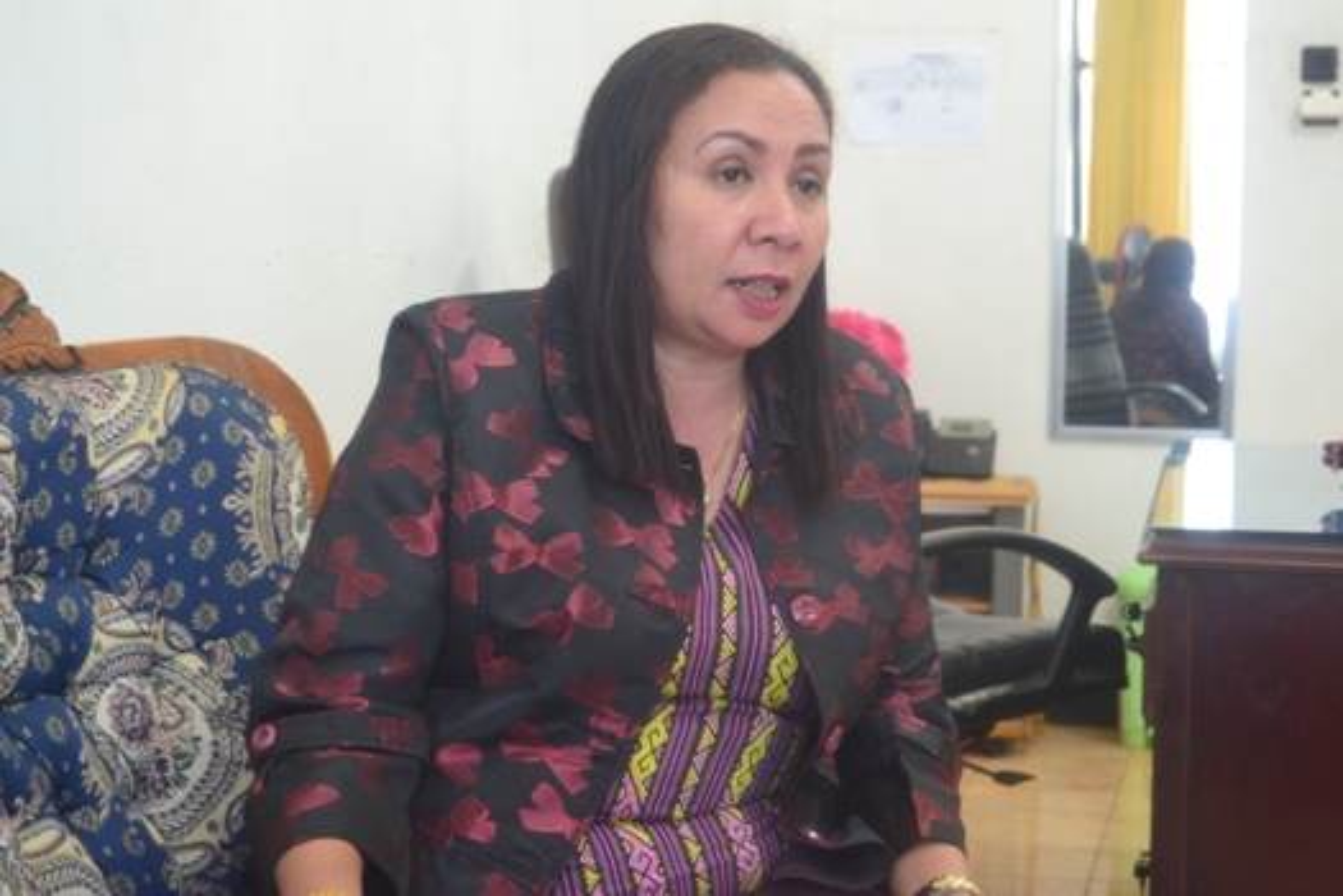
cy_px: 448
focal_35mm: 69
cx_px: 672
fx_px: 2574
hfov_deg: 29.2
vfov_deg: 19.7
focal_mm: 46
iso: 800
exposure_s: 1/8
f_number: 5.3
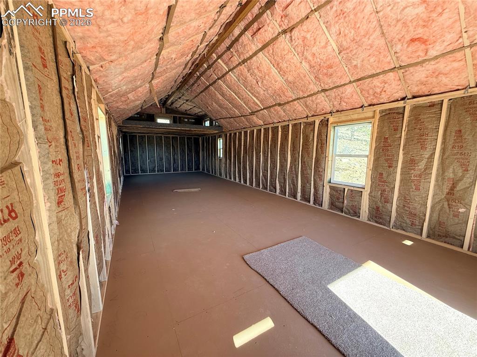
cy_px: 178
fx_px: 193
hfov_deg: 102.1
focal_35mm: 14
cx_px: 238
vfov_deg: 85.6
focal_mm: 2.22
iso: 160
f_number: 2.2
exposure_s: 1/99
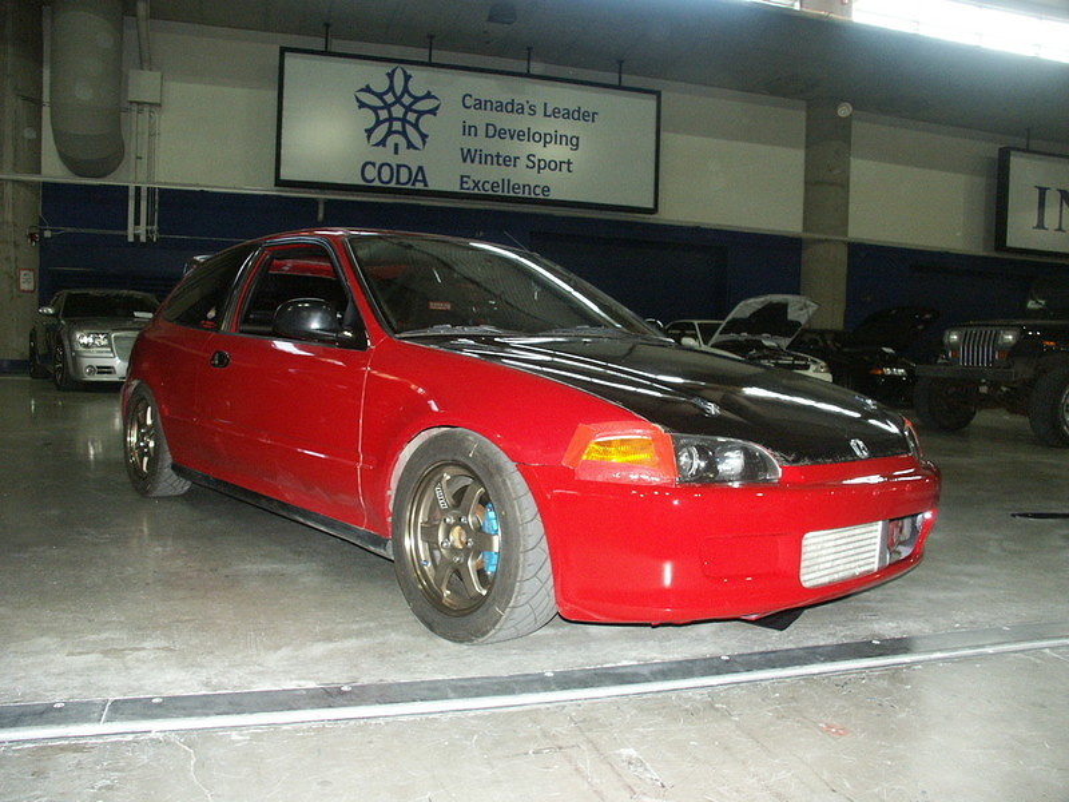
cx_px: 534
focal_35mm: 29
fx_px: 896
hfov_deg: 61.7
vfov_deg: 48.2
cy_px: 401
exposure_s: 1/45
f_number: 2.8
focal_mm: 7.65
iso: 200
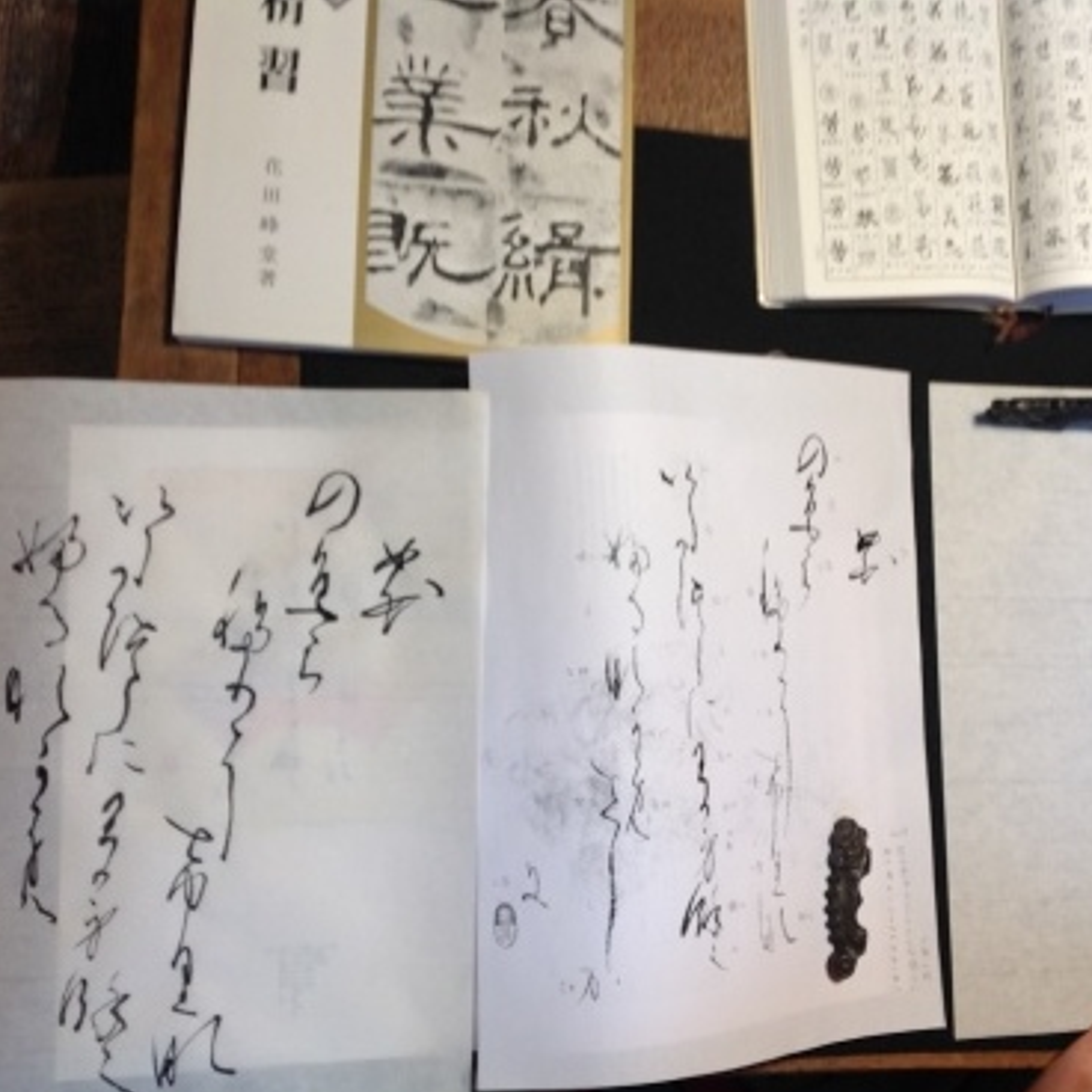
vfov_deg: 40.0
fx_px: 1499
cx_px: 727
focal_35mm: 42
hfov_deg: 39.6
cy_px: 550
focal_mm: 4.28
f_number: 2.4
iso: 50
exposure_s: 1/24
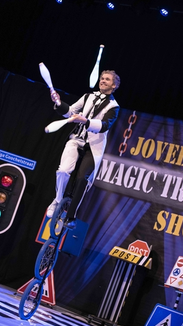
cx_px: 77
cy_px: 163
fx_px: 638
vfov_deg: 28.6
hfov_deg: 16.3
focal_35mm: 74
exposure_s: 1/200
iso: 2000
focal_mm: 70
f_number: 2.8
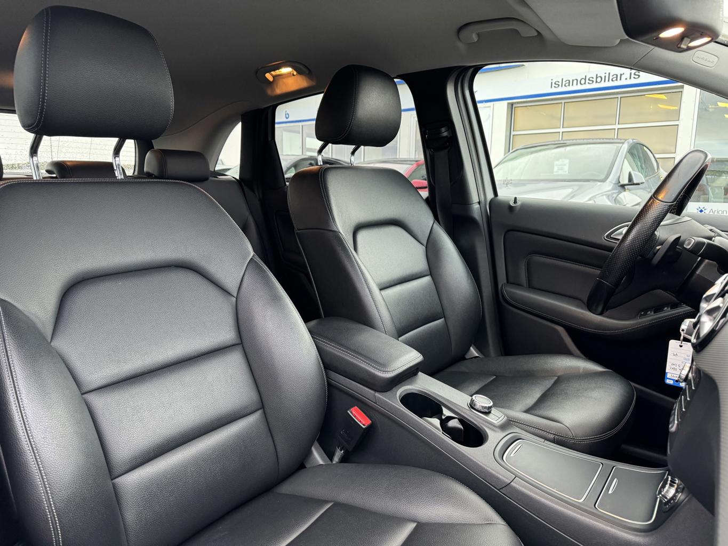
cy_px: 273
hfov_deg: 71.6
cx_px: 364
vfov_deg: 56.8
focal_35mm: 24
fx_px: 505
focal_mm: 6.86
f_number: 1.78
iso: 250
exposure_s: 1/60
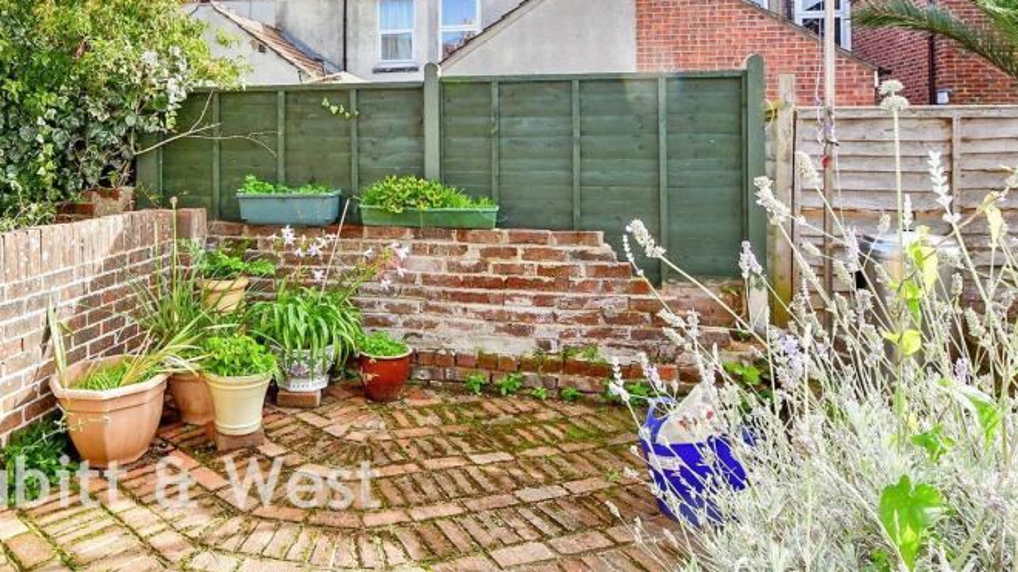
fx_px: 702
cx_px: 372
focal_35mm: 26
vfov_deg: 42.6
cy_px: 123
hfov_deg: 70.6
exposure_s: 1/250
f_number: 8
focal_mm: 11
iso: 320
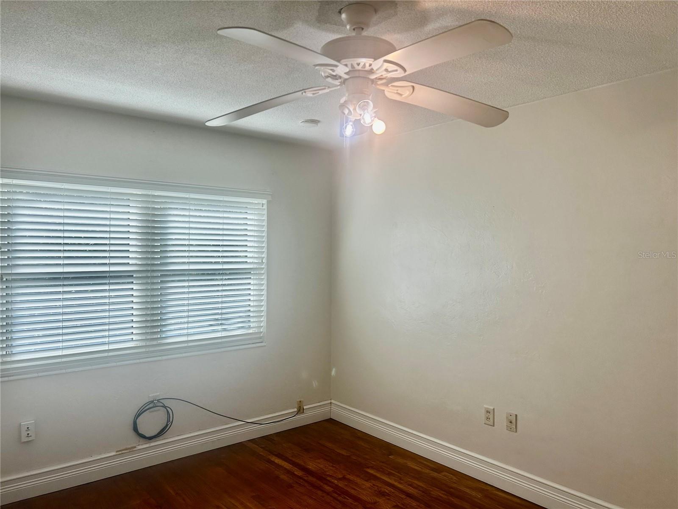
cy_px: 254
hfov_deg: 67.3
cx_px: 339
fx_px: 509
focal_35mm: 26
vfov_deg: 53.1
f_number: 1.5
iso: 50
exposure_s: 1/377
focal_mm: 5.7
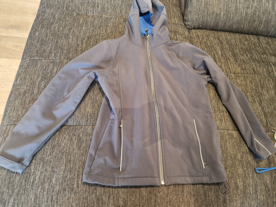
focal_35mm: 23
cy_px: 104
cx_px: 138
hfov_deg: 73.9
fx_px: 183
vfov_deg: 58.9
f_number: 1.8
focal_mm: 5.4
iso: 640
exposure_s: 1/100
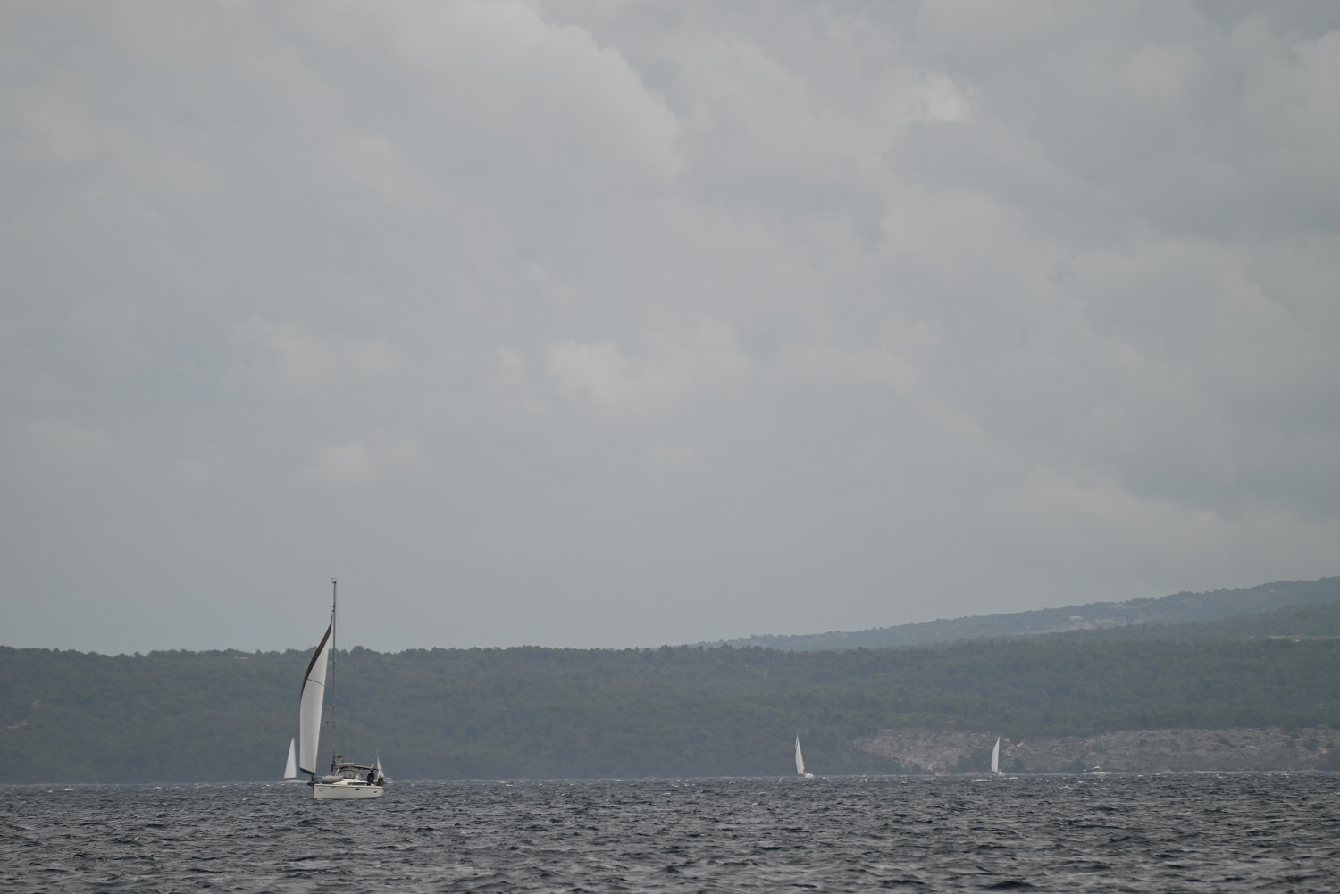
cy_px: 447
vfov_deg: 4.6
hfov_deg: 6.9
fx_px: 11169
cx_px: 670
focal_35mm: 300
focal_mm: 300
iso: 140
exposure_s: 1/1000
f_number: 5.6
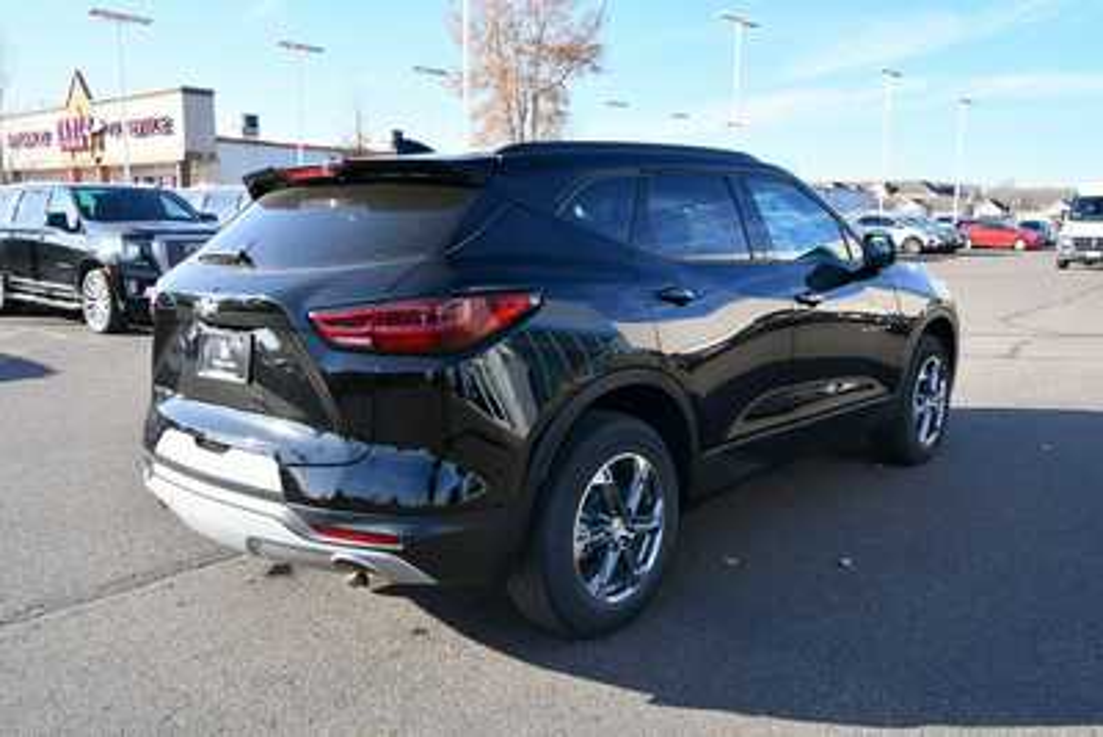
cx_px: 552
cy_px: 368
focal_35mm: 30
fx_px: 919
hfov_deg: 61.9
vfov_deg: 43.6
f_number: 7.1
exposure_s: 1/250
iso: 200
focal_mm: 20
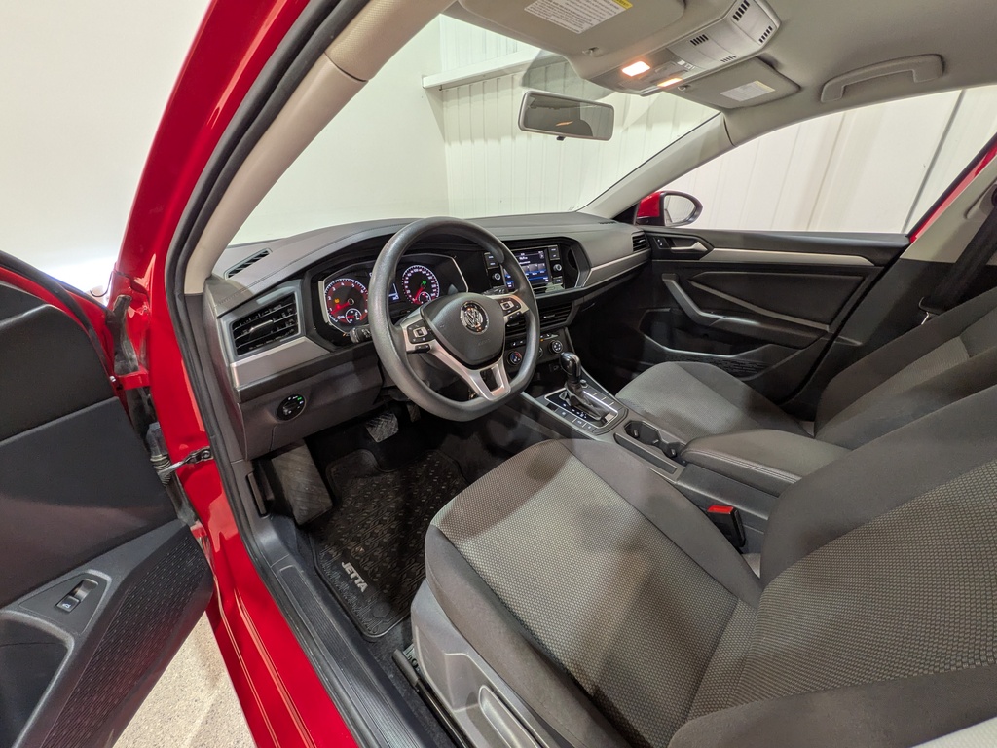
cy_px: 374
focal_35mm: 14
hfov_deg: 102.1
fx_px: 403
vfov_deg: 85.7
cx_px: 498
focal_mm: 1.83
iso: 47
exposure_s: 1/25
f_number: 2.2
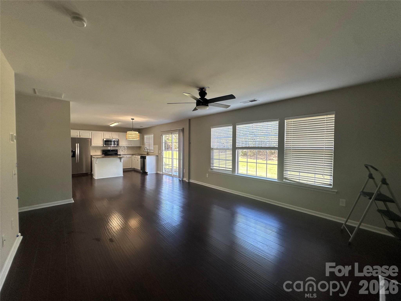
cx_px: 200
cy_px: 150
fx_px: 162
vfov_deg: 85.7
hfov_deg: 102.1
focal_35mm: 14
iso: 100
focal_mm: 2.22
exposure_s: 1/120
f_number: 2.2
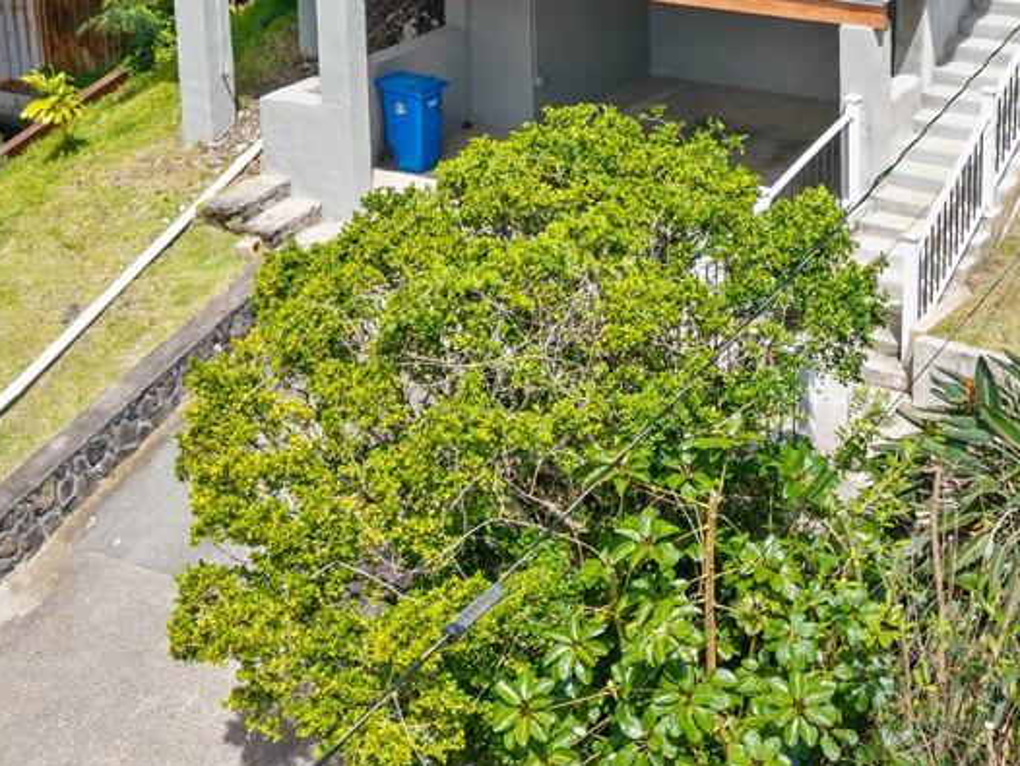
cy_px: -16
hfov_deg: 26.5
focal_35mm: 73
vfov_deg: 19.5
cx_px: 694
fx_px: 2152
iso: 130
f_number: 1.8
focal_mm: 8.67
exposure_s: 1/2000
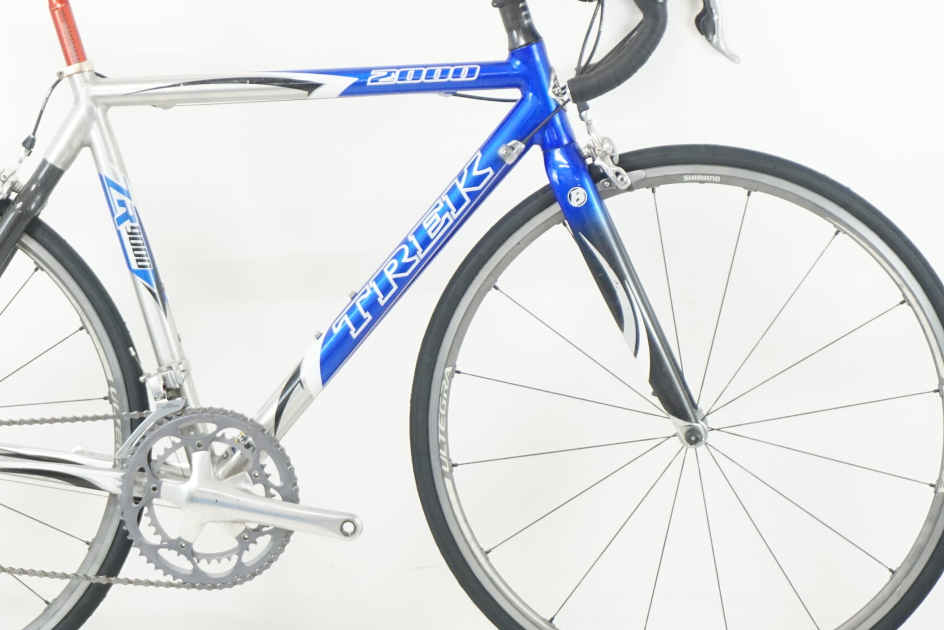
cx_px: 298
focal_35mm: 112
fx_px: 2937
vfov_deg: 12.2
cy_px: 249
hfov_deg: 18.2
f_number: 5.6
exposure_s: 1/80
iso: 2000
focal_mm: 50
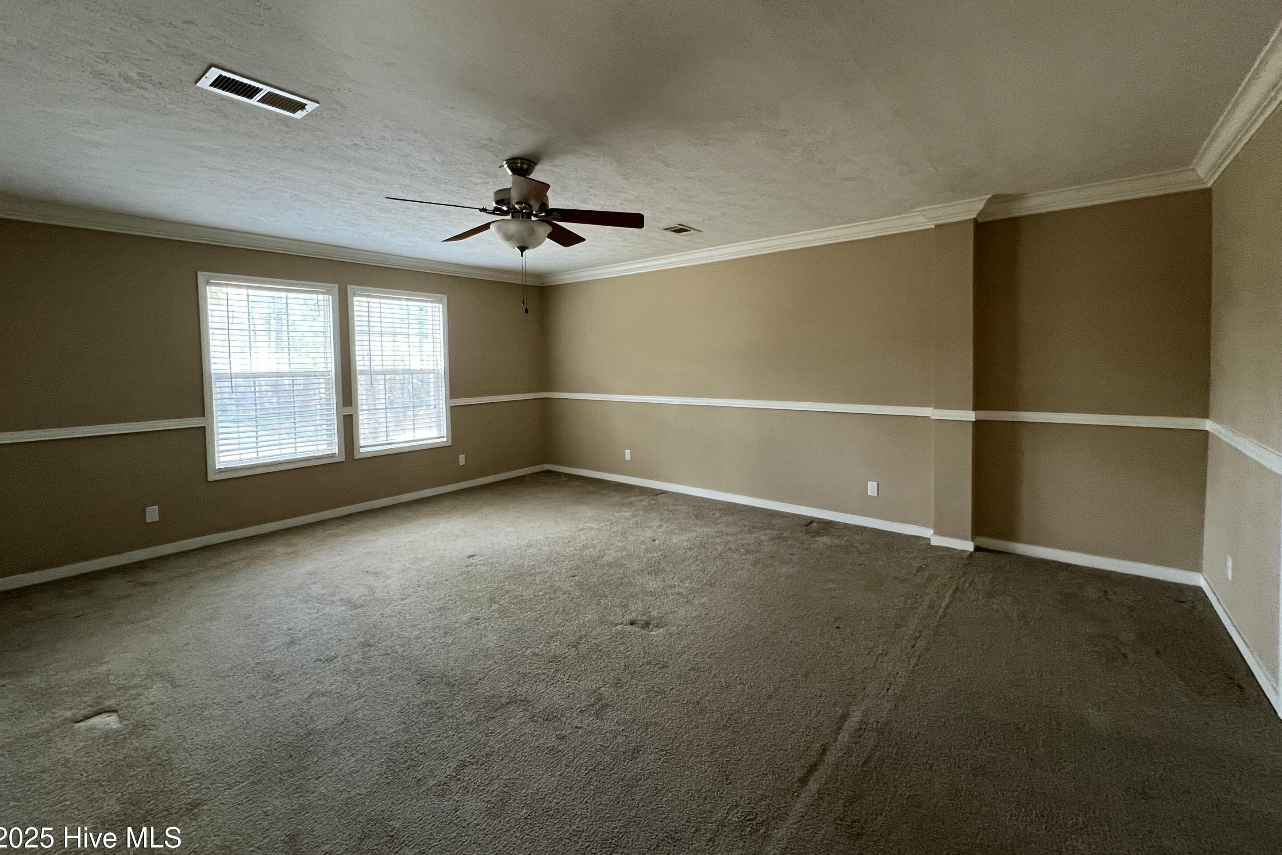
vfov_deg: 81.0
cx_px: 633
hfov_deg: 104.2
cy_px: 385
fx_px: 499
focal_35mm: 14
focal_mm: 1.57
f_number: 1.8
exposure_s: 1/60
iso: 320
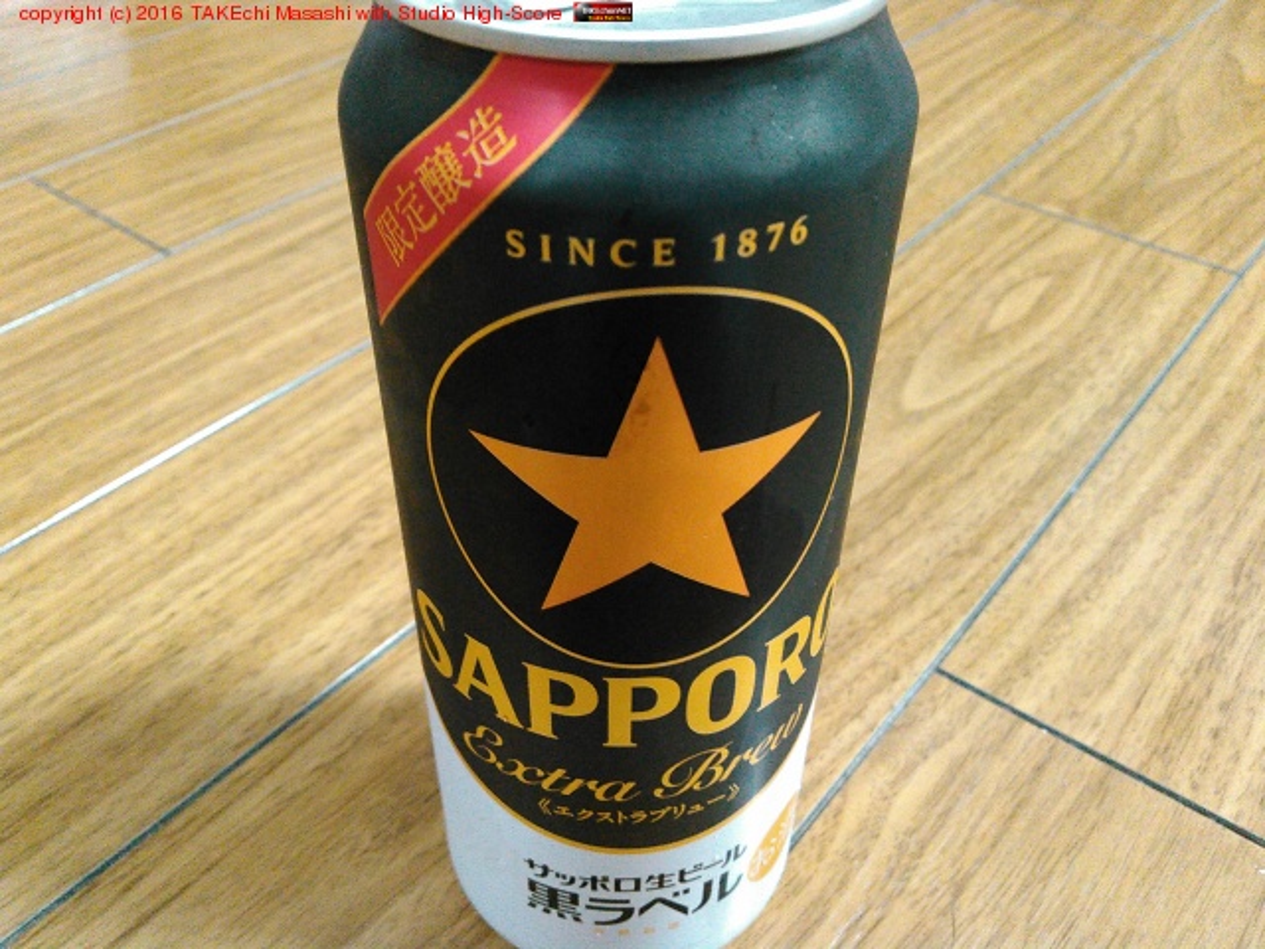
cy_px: 474
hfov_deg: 60.0
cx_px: 632
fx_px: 1096
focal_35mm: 30
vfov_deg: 46.8
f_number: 2.4
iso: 1600
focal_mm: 4
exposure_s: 1/12.5
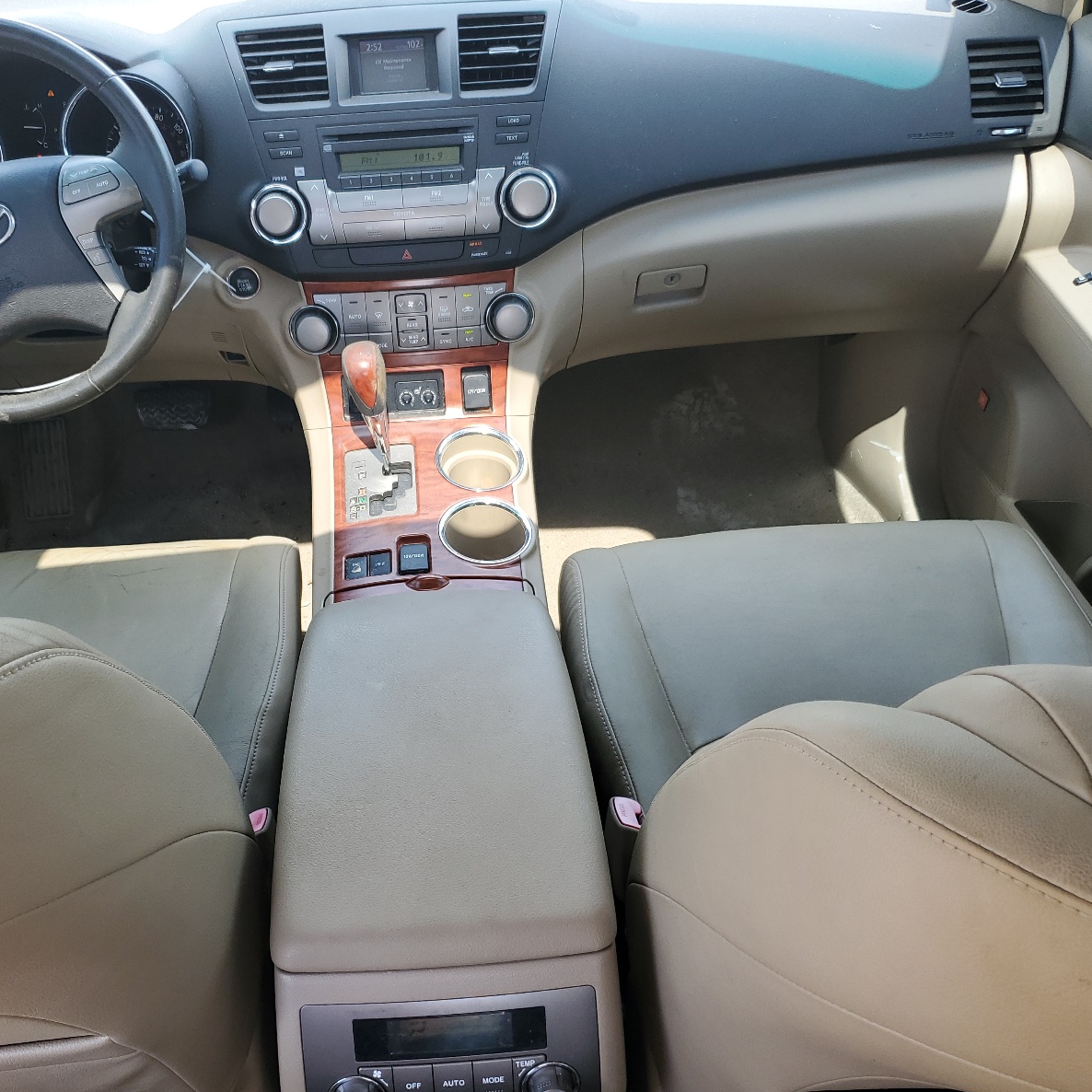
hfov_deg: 52.2
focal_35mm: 31
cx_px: 436
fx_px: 1106
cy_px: 542
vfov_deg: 52.5
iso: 50
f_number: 1.5
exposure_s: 1/189
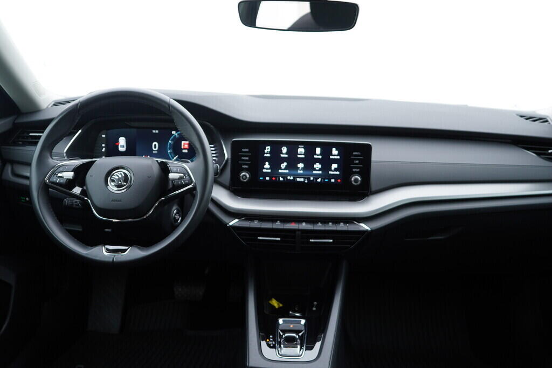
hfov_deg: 53.1
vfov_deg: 36.9
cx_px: 276
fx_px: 552
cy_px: 184
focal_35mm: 36
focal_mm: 24
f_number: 2.8
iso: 160
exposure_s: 1/40
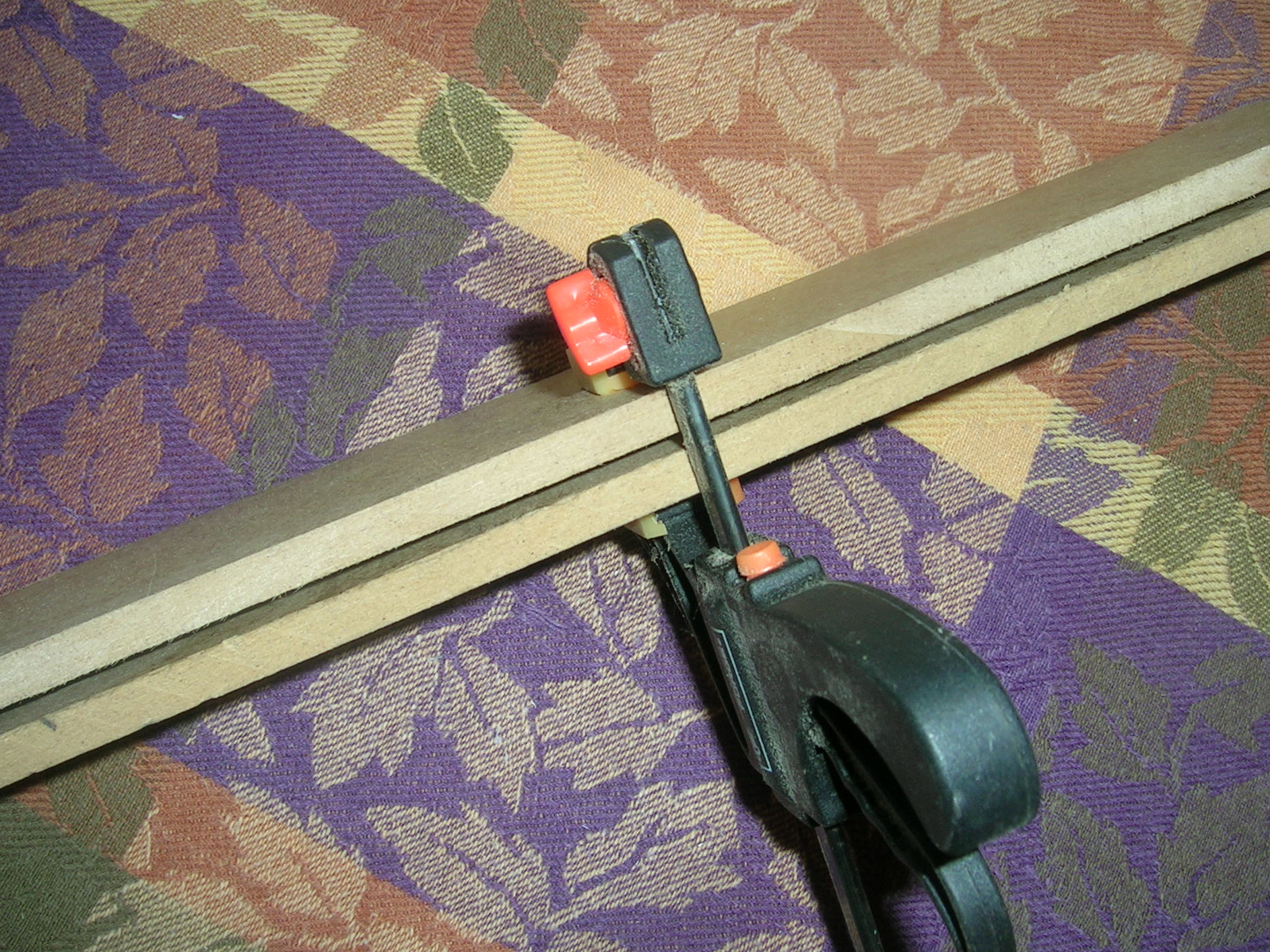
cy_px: 463
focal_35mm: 38
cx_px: 638
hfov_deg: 49.0
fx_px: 1394
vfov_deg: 37.7
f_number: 4.8
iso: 50
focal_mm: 5.4
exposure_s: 1/60.1
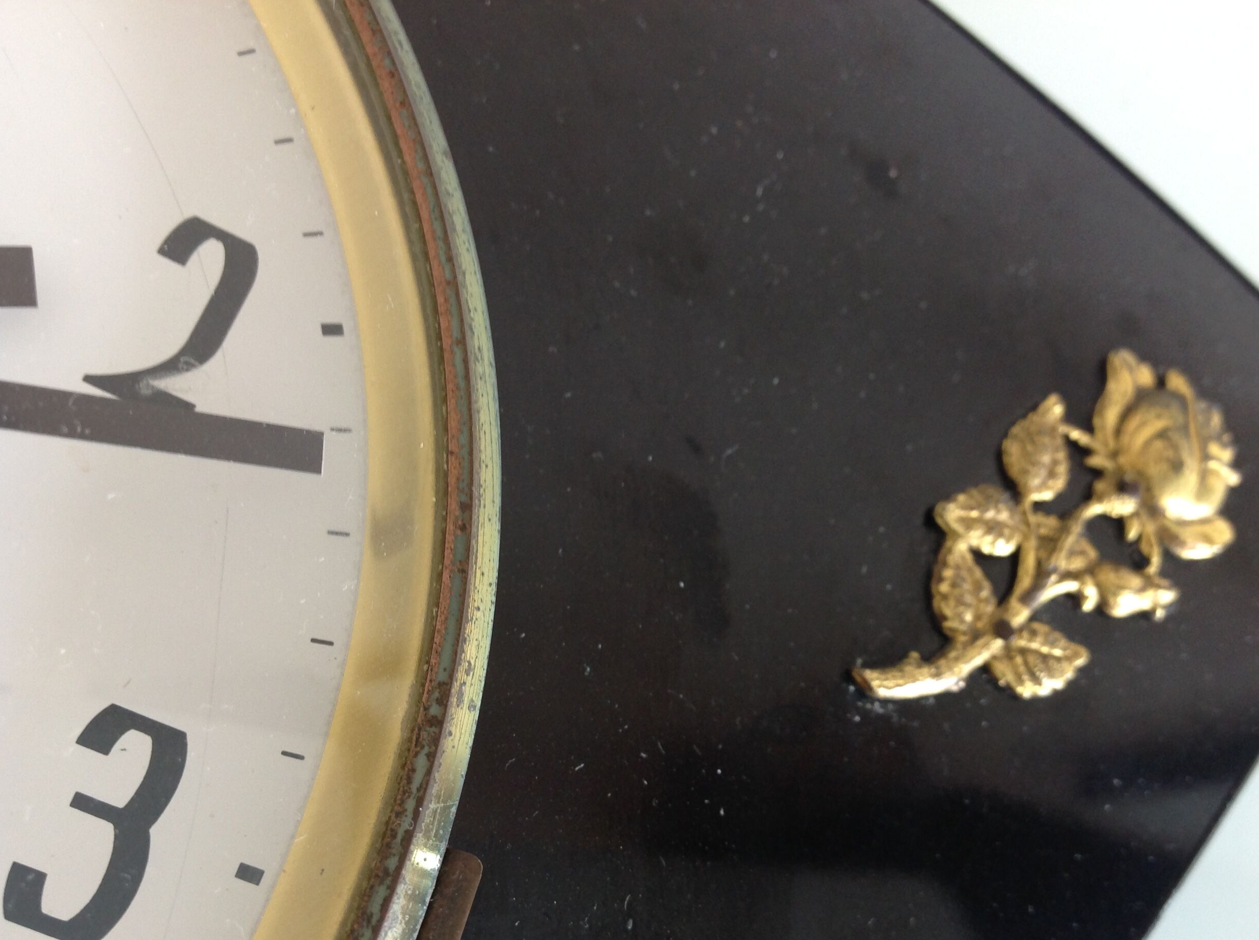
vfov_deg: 38.6
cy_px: 494
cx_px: 645
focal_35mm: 37
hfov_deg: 50.2
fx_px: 1344
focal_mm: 4.28
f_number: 2.4
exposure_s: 1/15
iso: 80
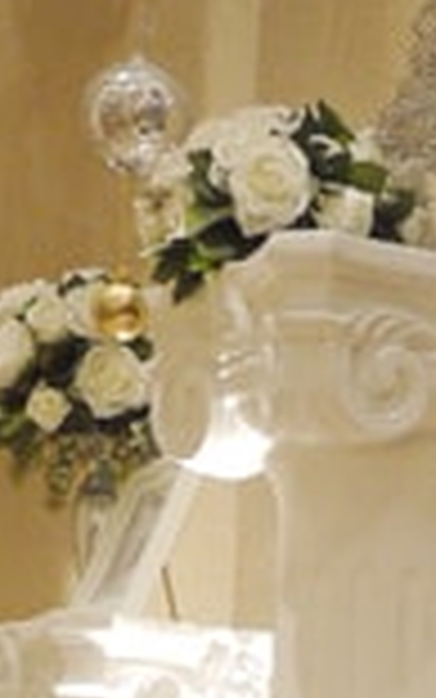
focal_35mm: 175
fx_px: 3324
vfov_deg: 11.6
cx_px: 607
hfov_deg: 7.4
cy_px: 928
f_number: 1.7
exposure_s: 1/60
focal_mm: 20
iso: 320
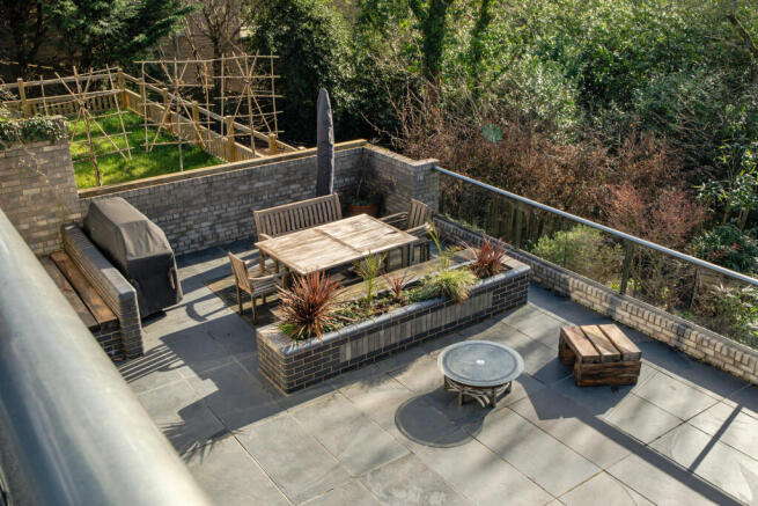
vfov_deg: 40.0
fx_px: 695
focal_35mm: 33
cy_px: 253
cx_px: 379
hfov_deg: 57.2
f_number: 8
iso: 400
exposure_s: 1/500
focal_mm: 22
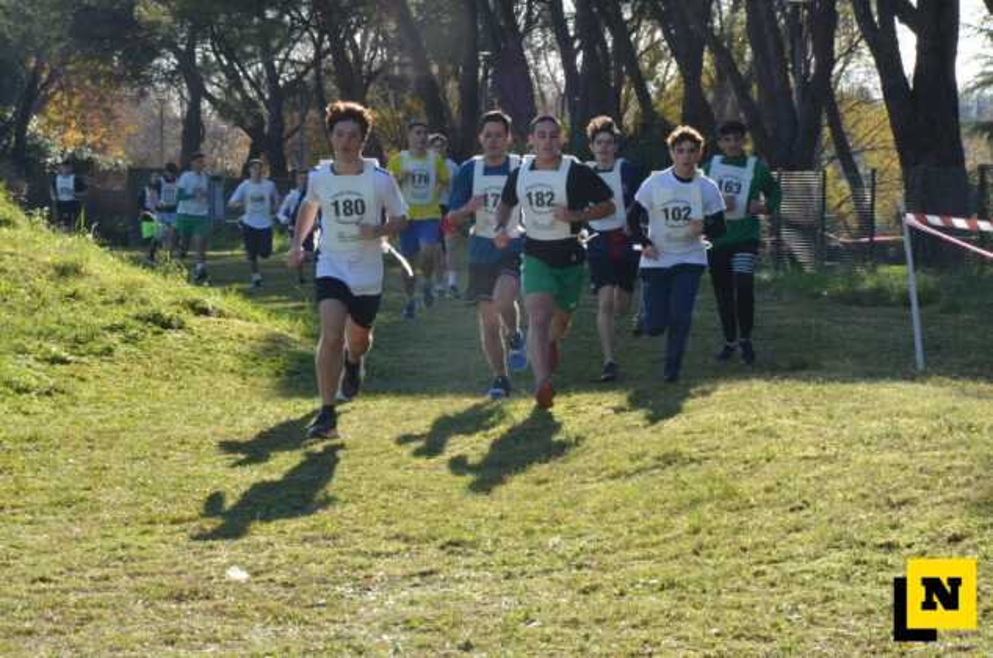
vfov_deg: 9.6
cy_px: 329
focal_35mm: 142
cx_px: 496
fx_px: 3923
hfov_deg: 14.4
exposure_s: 1/160
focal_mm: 95
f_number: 20
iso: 1000
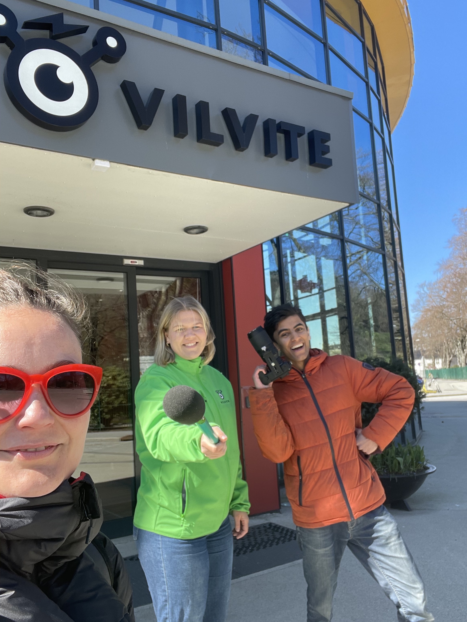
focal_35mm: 30
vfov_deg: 60.0
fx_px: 540
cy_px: 311
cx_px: 234
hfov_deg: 46.8
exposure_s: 1/252
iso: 25
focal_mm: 2.71
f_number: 2.2
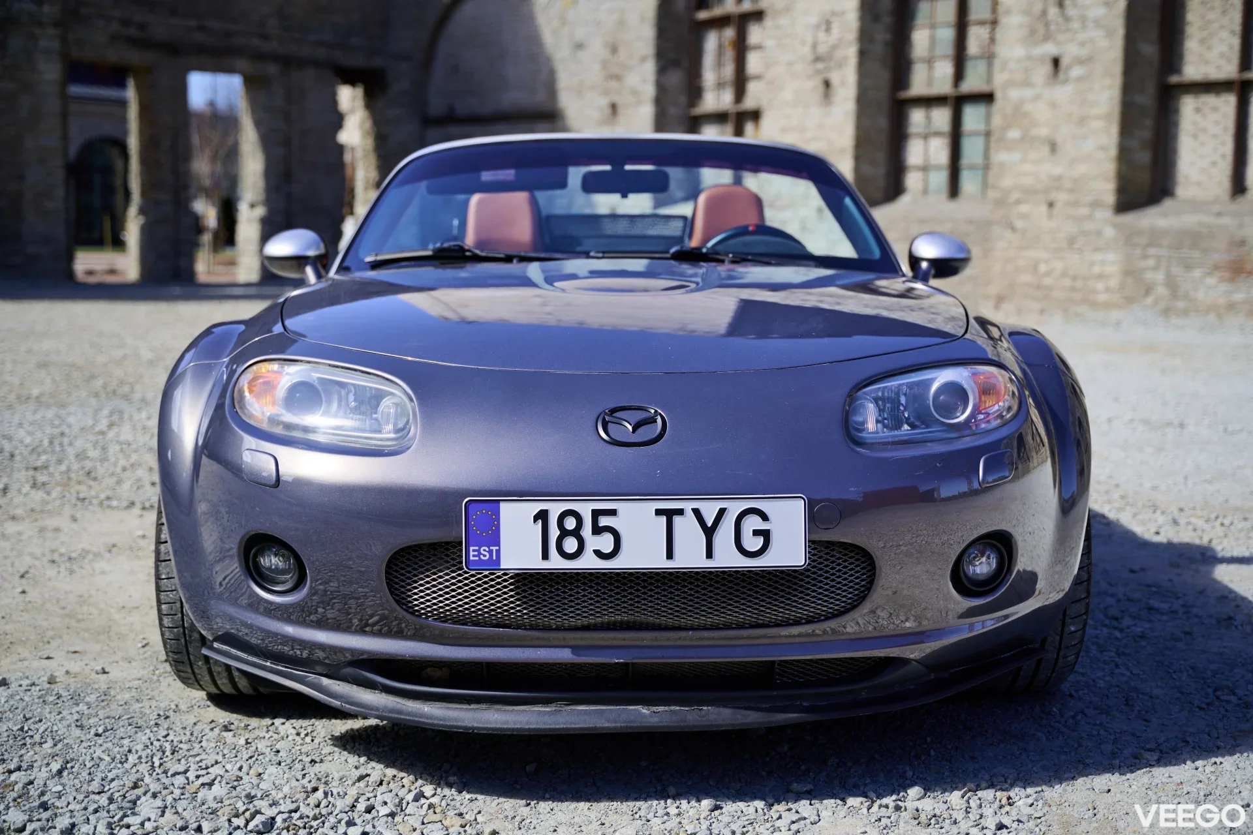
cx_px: 626
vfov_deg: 31.2
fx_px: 1497
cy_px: 418
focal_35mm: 43
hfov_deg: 45.4
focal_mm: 43
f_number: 2.8
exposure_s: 1/640
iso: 64
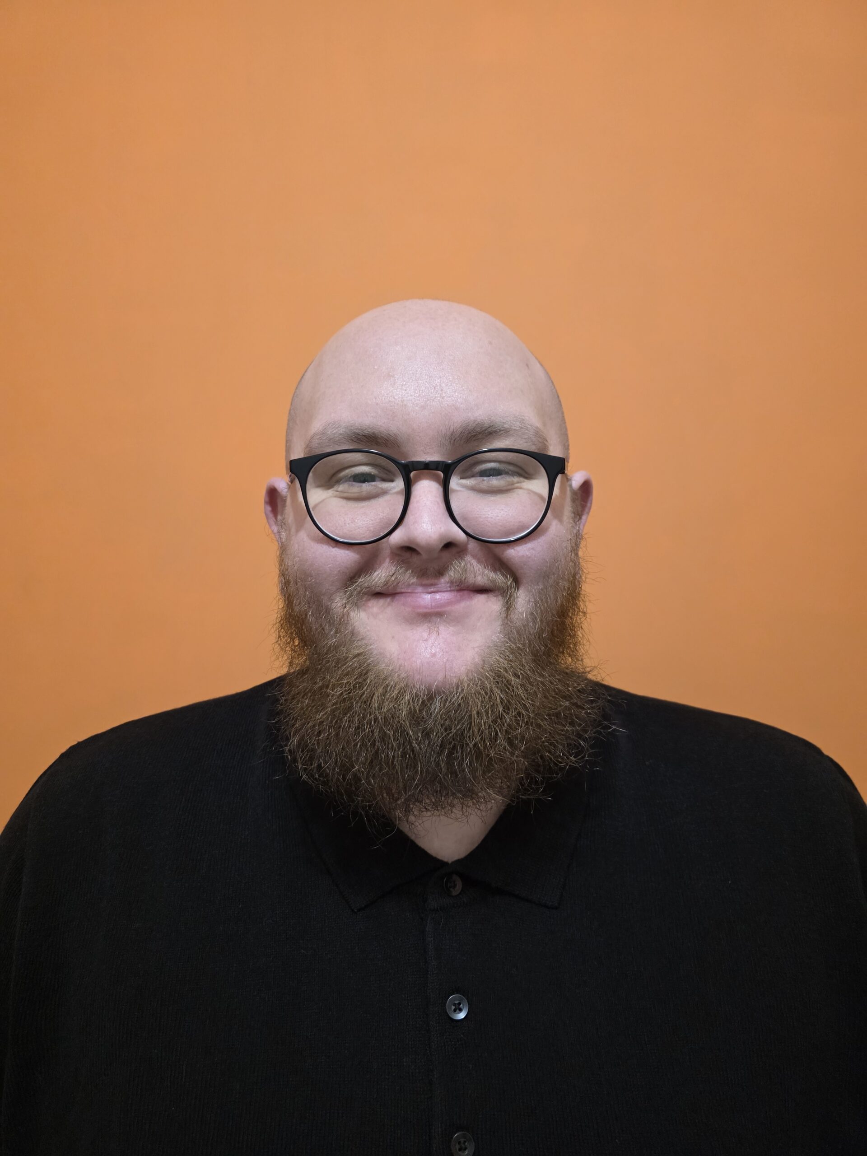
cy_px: 578
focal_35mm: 23
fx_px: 768
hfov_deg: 58.9
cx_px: 434
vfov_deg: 73.9
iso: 800
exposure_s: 1/100
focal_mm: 6.3
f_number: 1.7
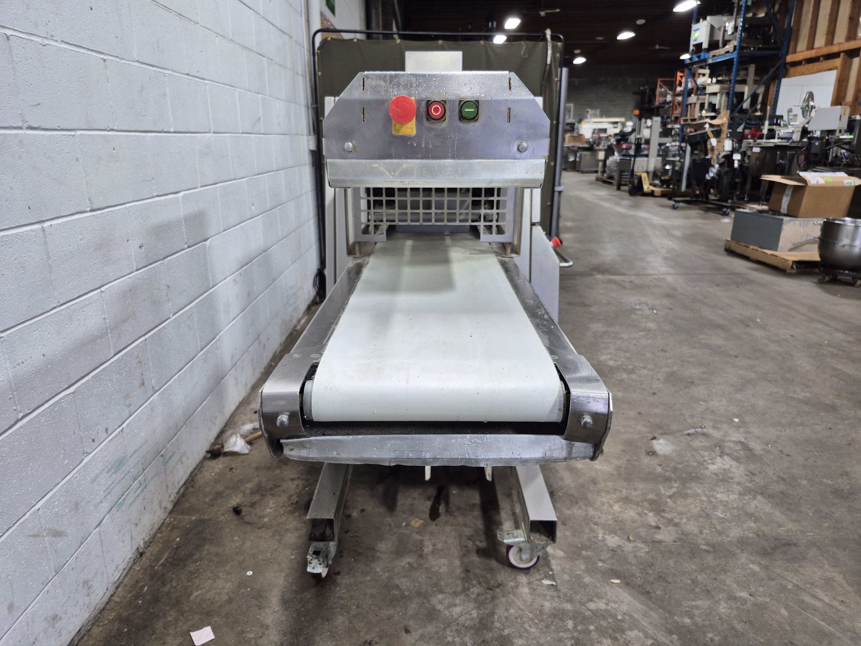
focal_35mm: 23
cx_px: 430
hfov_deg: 73.9
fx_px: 572
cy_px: 323
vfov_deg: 58.9
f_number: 1.8
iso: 320
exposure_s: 1/120
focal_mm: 5.4
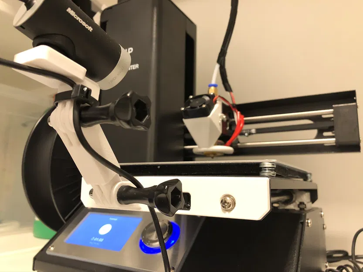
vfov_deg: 49.8
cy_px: 136
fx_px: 294
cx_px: 182
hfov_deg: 63.4
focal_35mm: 28
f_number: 1.8
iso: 100
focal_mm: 4
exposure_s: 1/14
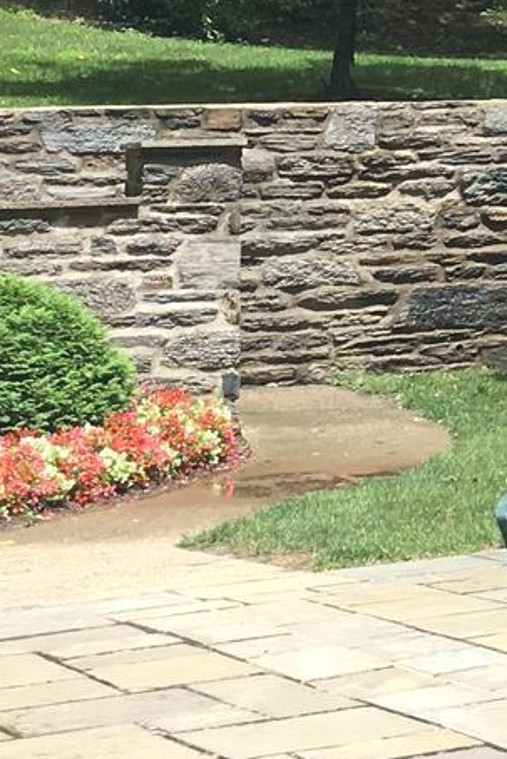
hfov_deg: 8.8
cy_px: -100
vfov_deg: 14.7
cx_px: 1344
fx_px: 2871
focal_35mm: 136
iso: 25
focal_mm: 4.15
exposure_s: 1/938
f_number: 2.2
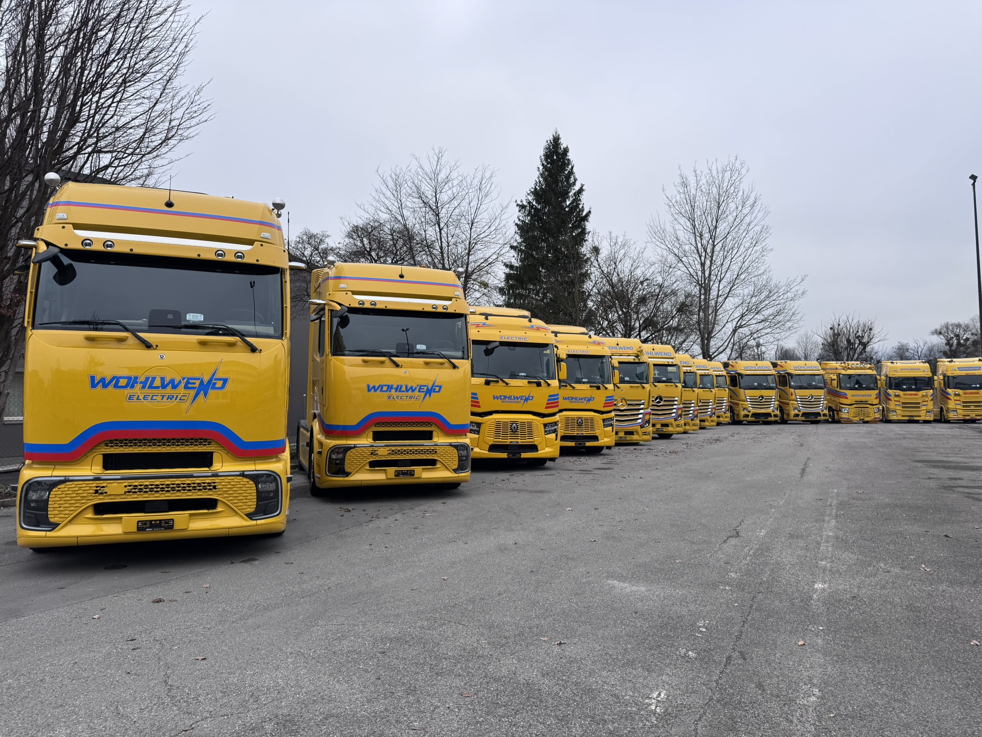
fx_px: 681
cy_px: 368
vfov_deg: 56.8
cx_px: 491
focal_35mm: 24
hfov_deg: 71.6
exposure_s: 1/593
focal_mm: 6.76
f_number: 1.78
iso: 80
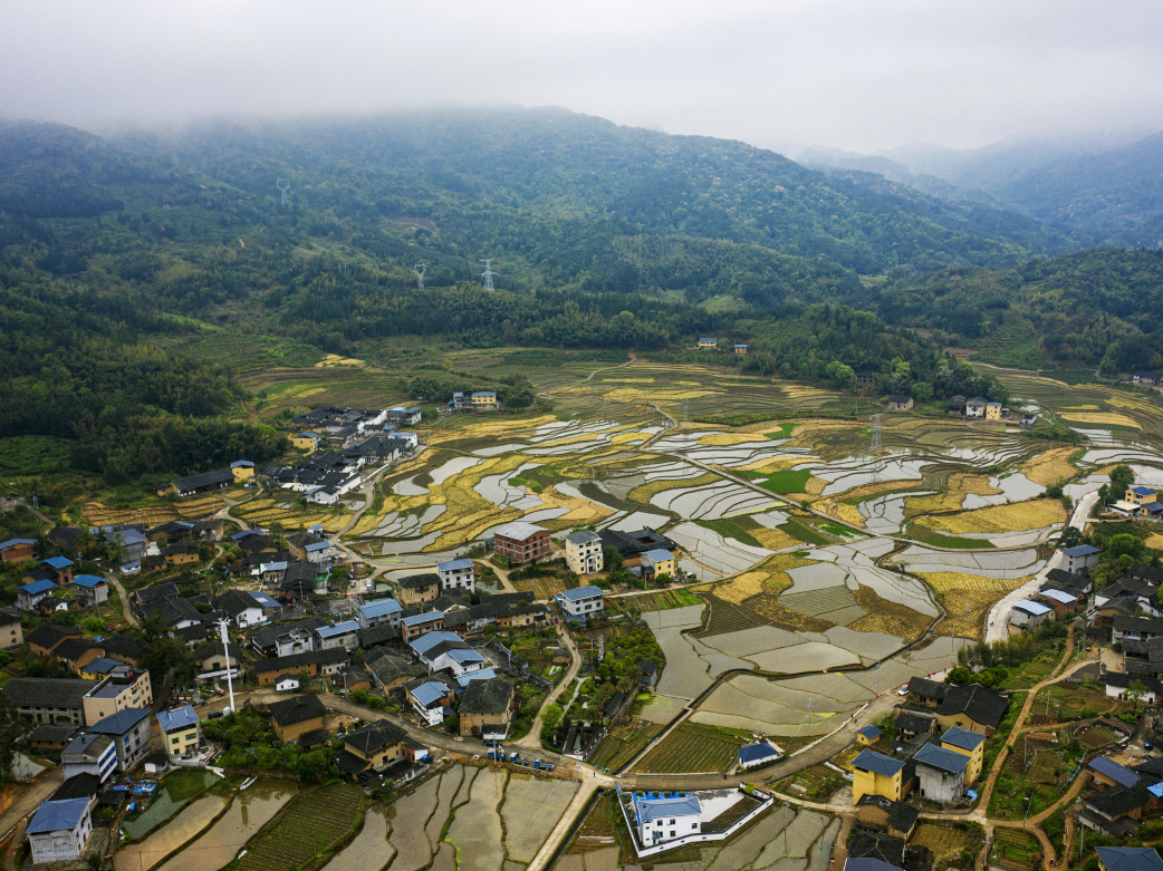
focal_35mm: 31
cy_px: 444
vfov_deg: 45.4
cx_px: 618
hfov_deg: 58.3
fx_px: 1041
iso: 100
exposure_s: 1/120
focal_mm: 10.26
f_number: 4
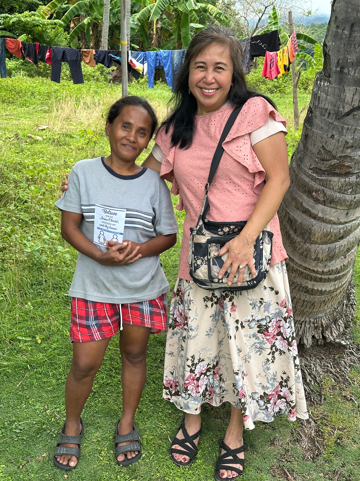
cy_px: 240
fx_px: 666
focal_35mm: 48
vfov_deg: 39.7
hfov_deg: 30.3
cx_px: 180
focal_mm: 6.86
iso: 64
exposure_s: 1/1289
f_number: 1.78
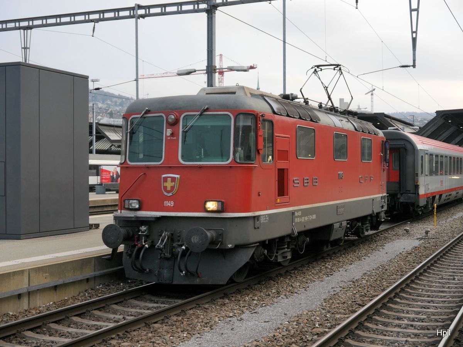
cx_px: 232
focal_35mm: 56
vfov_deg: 26.1
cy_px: 174
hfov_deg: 34.3
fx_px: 749
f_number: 4.8
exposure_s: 1/60
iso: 200
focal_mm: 28
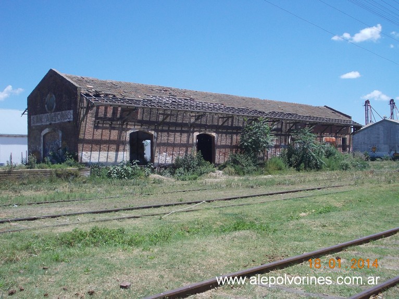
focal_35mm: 43
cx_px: 200
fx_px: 495
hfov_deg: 43.9
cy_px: 150
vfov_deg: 33.6
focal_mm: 6.1
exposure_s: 1/200
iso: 80
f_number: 6.5
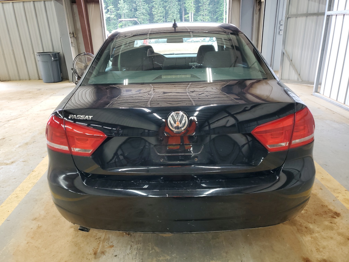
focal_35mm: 26
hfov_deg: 67.3
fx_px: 262
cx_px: 174
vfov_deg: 53.1
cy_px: 131
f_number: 1.5
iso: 65
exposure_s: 1/60.2
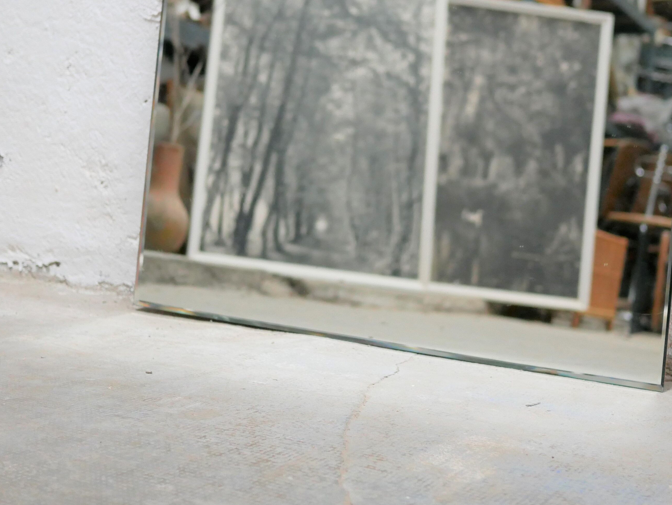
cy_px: 132
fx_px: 1379
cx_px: 382
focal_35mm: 71
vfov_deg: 20.6
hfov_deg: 27.4
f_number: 1.7
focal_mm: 20
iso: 1250
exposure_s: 1/60
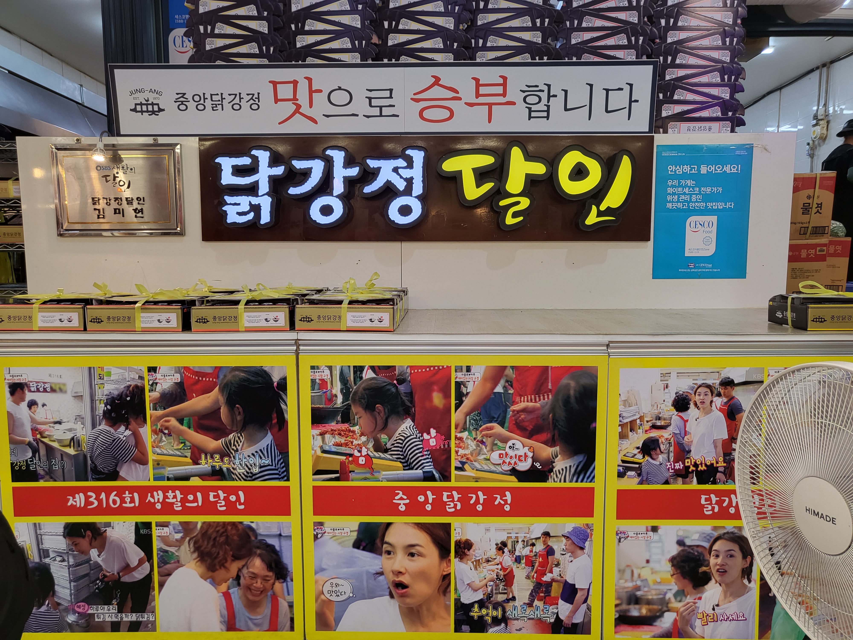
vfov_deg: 53.1
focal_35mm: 26
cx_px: 426
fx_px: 641
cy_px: 320
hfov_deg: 67.3
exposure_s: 1/120
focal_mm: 4.25
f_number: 1.8
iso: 100
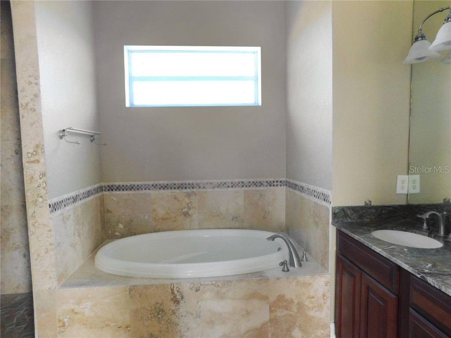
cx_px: 226
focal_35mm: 23
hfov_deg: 73.9
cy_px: 169
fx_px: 300
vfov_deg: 58.9
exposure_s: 1/30
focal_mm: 4
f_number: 3
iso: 200
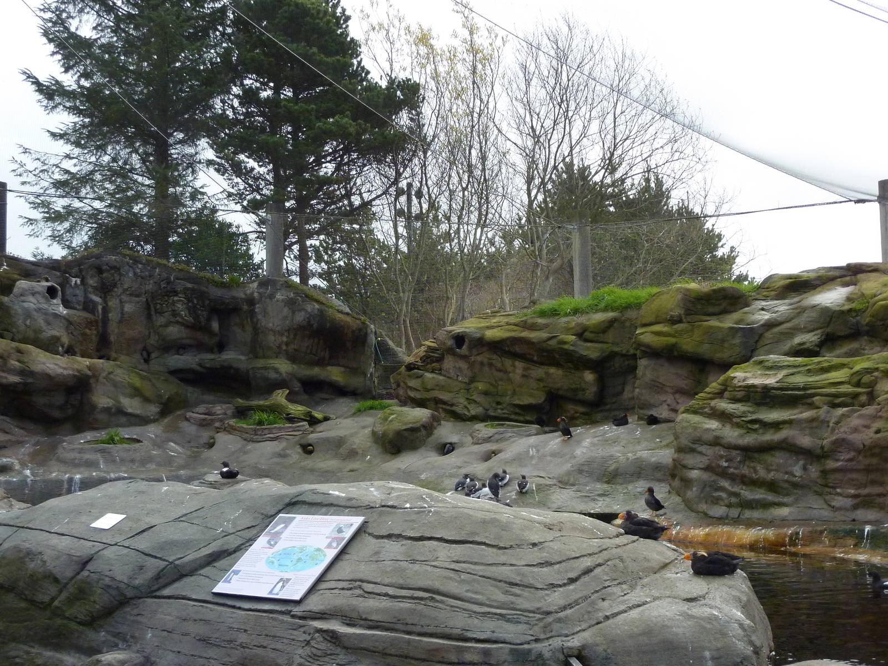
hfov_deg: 42.1
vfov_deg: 32.2
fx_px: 1154
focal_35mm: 45
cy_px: 333
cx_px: 444
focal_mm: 7.3
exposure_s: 1/500
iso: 250
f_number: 3.7
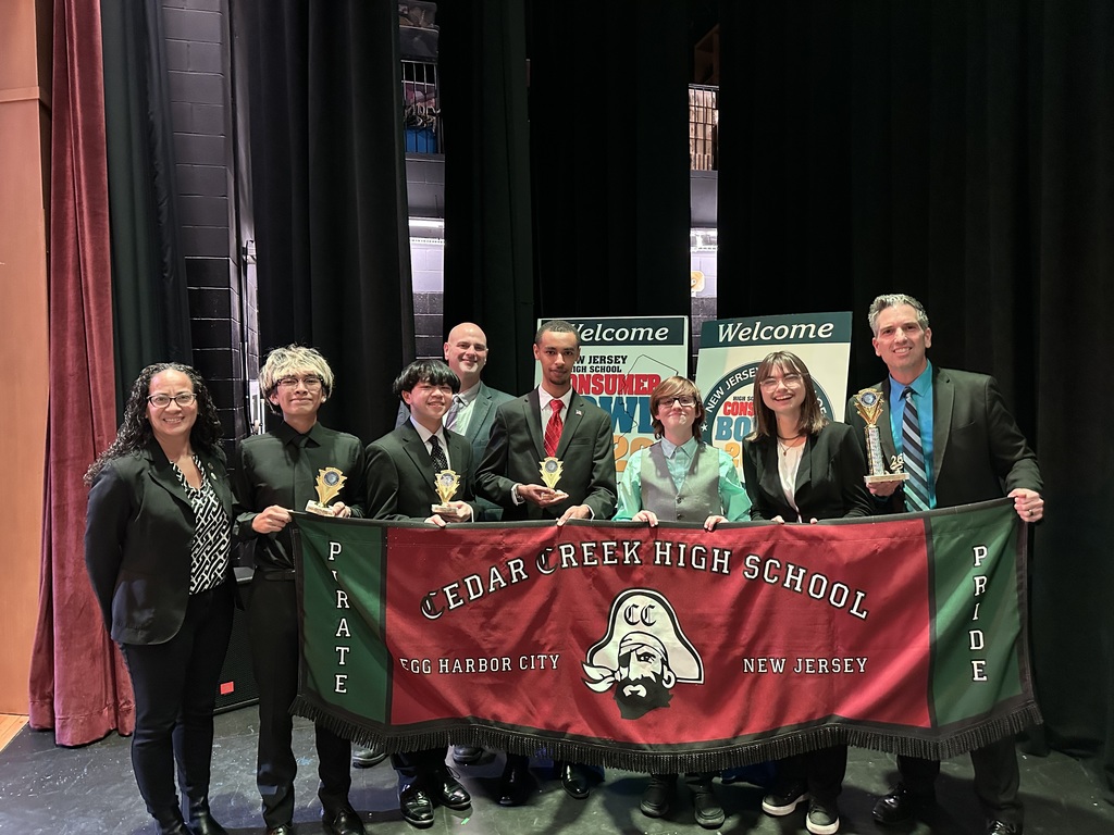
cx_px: 557
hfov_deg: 71.6
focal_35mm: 24
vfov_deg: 56.8
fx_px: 772
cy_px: 418
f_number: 1.78
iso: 640
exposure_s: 1/44
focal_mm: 6.86
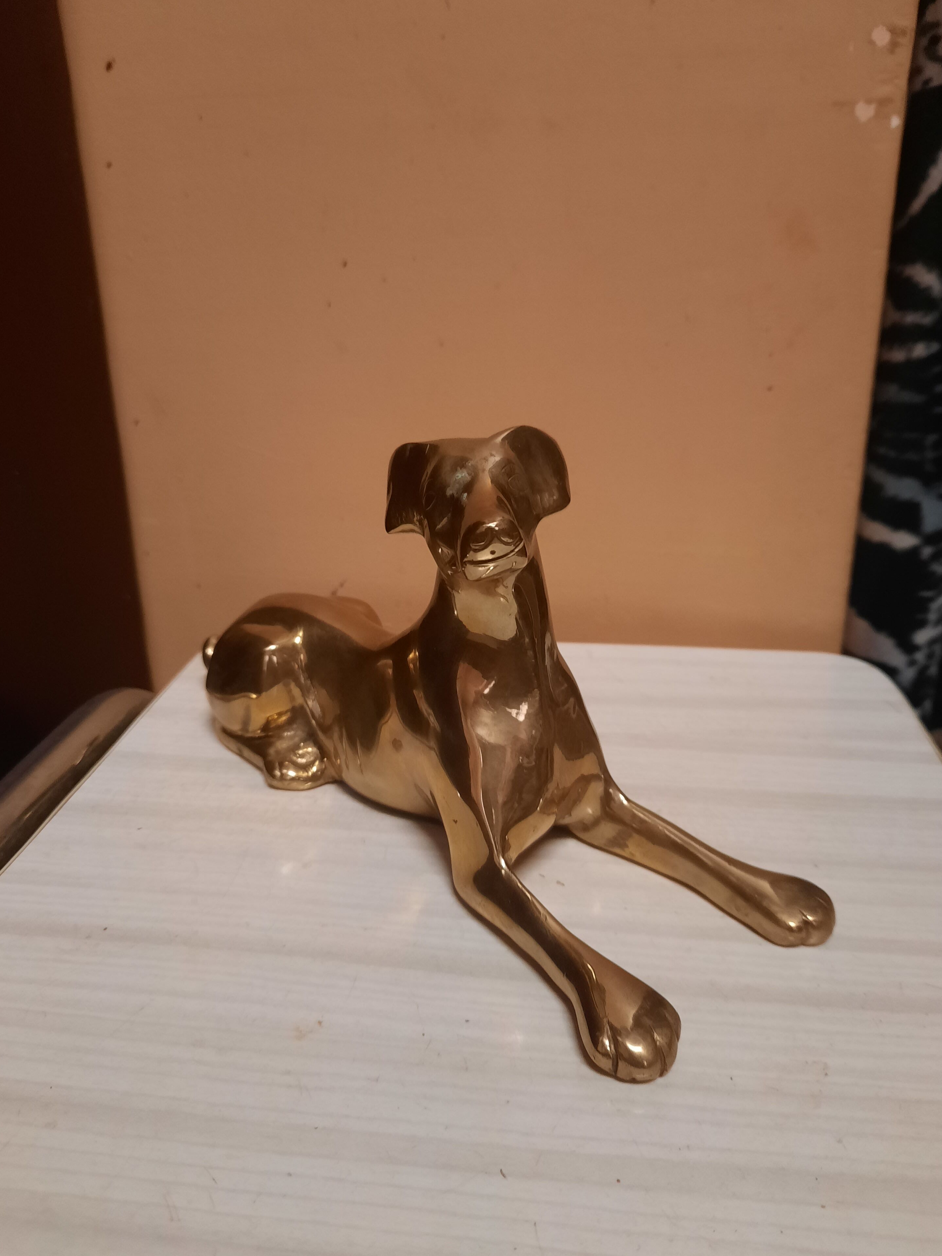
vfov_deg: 67.3
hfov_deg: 53.1
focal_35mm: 26
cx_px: 482
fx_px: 943
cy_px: 615
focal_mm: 4.6
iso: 250
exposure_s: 1/33
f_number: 2
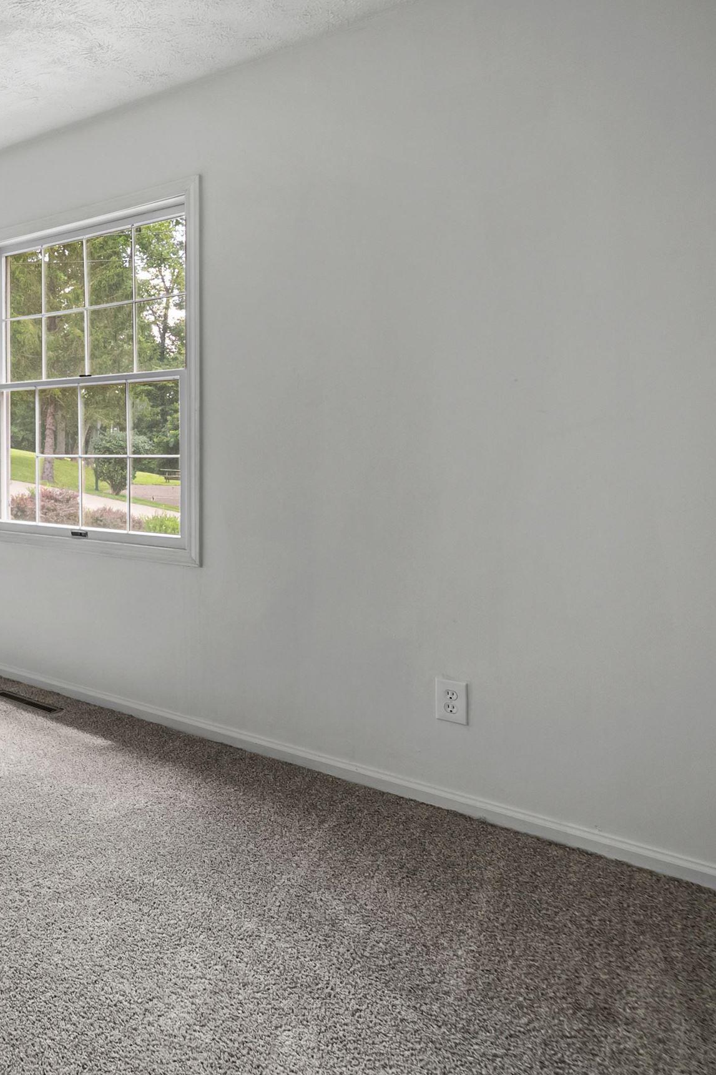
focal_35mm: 25
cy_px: 461
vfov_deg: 71.1
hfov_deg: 40.6
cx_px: -83
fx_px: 746
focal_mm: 14
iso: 400
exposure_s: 1/6
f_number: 5.6
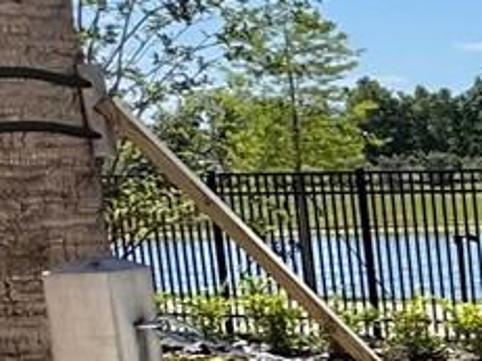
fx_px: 1350
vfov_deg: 15.0
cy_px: 348
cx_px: 1148
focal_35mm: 97
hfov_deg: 14.1
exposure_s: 1/3390
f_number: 2.2
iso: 50
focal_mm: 2.22
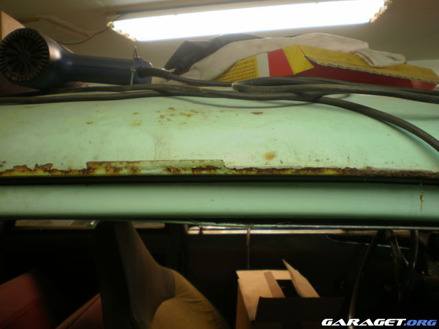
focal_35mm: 36
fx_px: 457
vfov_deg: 39.7
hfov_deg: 51.4
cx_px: 220
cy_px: 164
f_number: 3.1
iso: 100
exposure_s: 1/30
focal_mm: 6.3
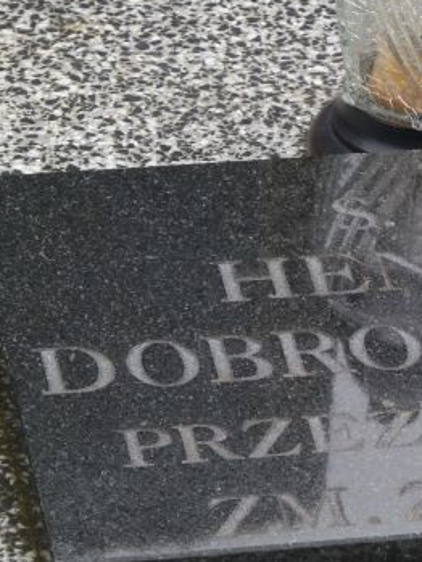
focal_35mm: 334
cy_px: 340
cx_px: 440
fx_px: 5426
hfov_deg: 4.4
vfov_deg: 5.9
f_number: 4.5
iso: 80
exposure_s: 1/80
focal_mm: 29.9
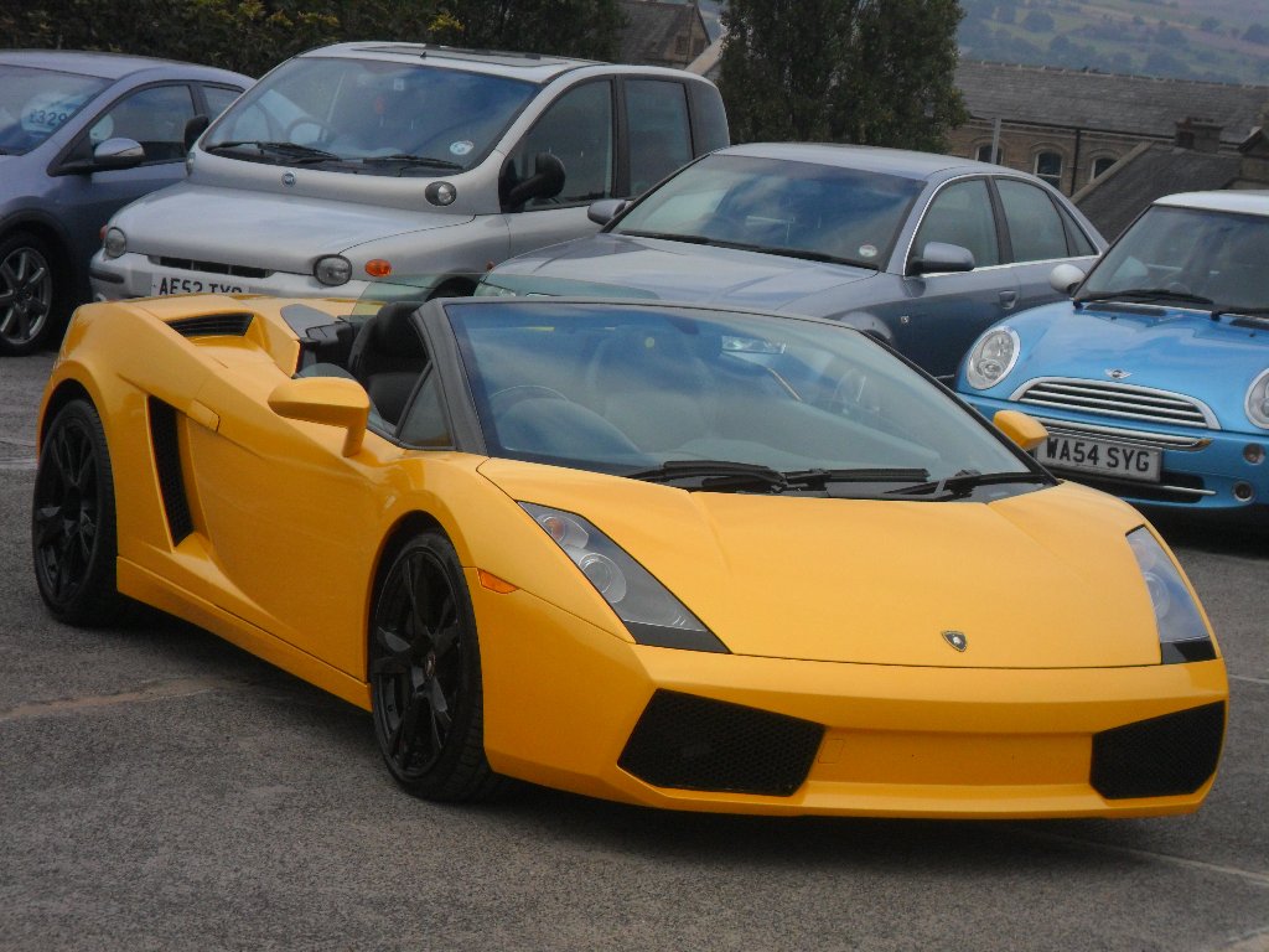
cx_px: 634
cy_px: 476
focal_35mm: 117
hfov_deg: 16.8
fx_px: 4289
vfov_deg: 12.7
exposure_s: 1/350
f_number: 5.4
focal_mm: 21
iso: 80
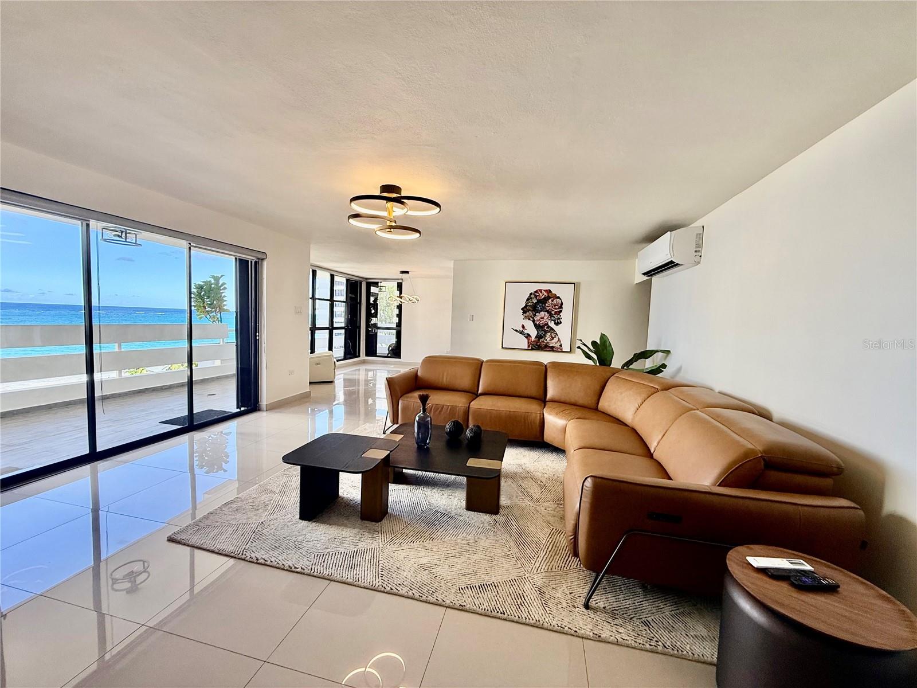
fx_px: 371
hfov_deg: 102.1
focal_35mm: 14
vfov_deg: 85.7
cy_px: 344
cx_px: 458
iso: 100
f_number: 2.2
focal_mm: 2.22
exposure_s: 1/120
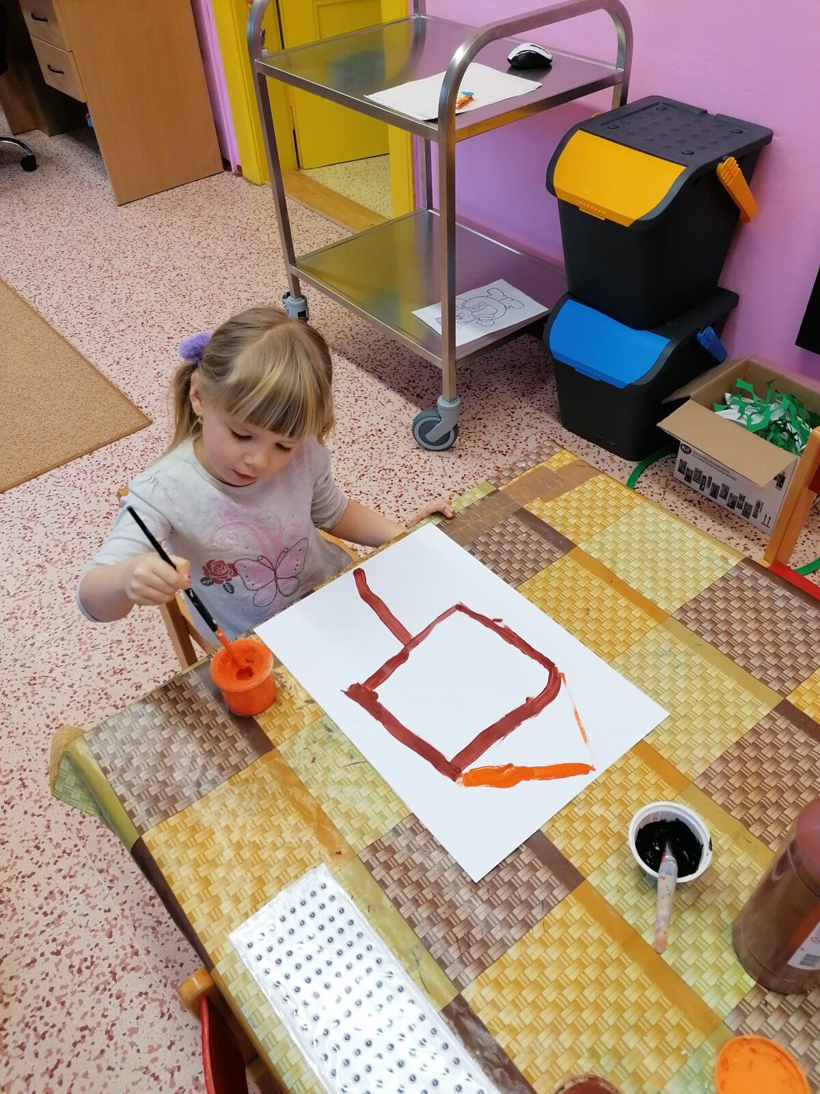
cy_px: 547
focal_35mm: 27
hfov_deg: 51.4
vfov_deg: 65.3
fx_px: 853
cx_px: 410
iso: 125
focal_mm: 4.75
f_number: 1.8
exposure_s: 1/50
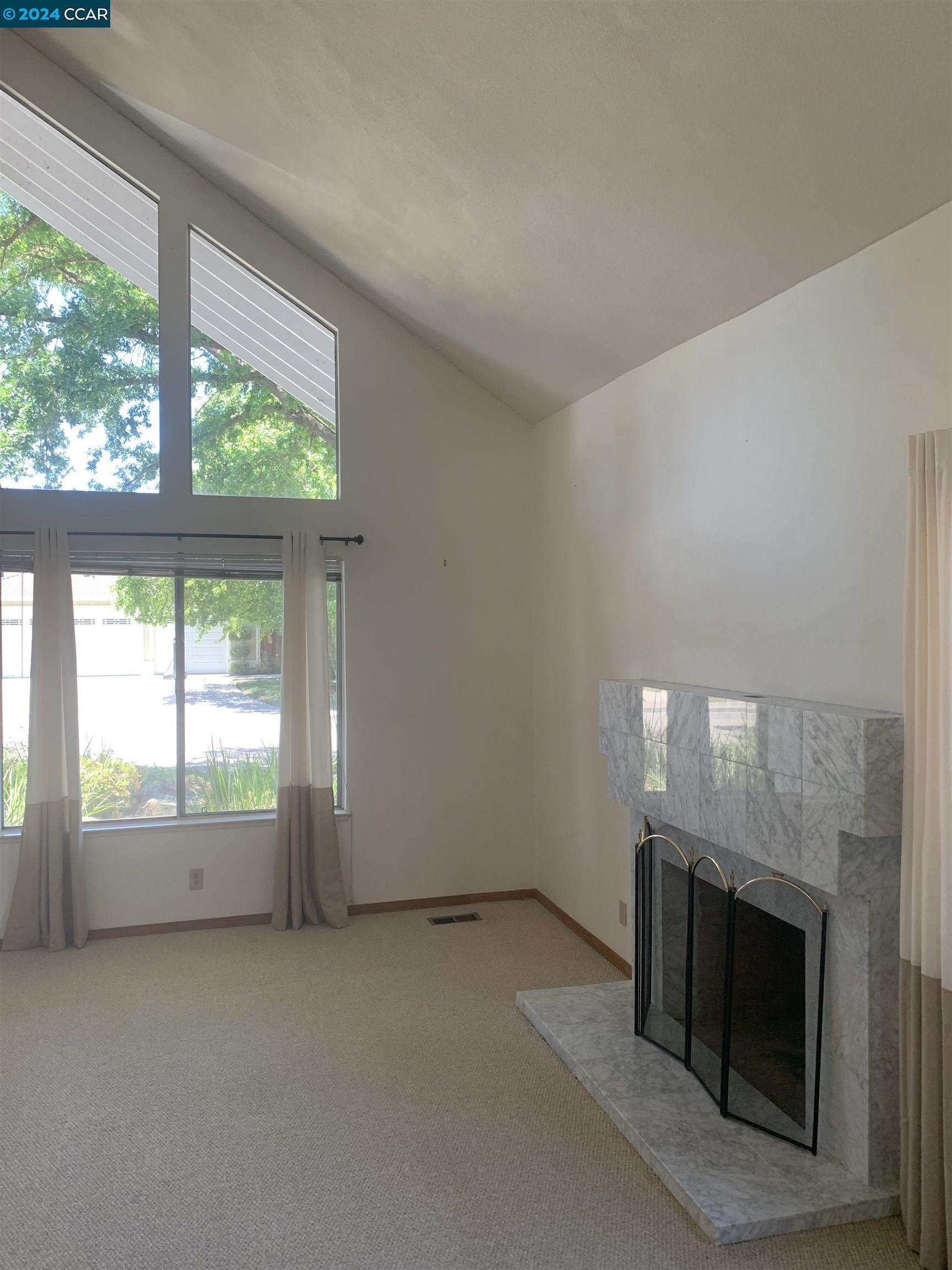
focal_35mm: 26
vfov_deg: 67.3
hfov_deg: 53.1
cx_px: 476
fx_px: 953
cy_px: 635
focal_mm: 4.25
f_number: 1.8
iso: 80
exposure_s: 1/121
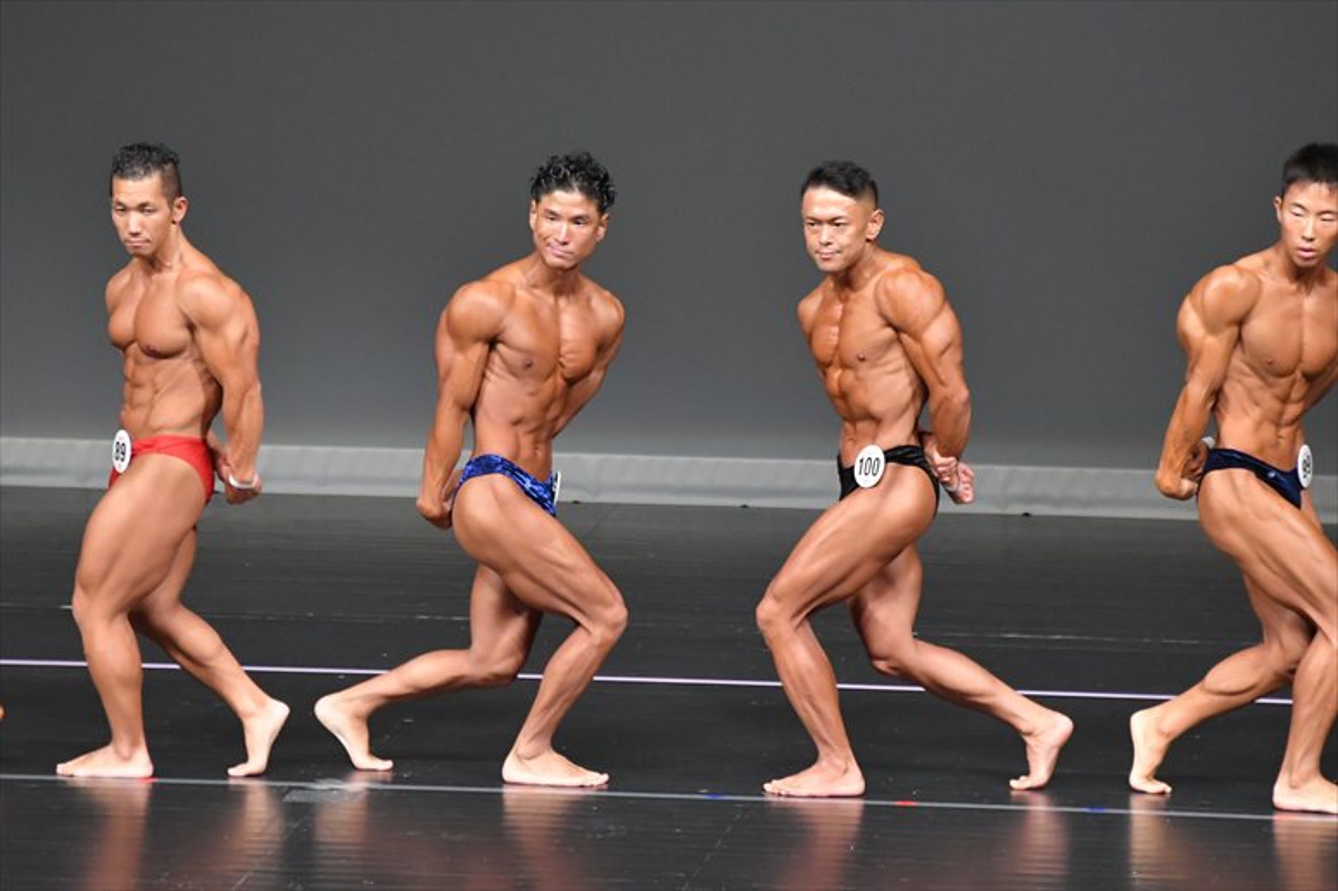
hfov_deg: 6.0
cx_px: 669
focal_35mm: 345
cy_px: 446
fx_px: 12816
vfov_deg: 4.0
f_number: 5.6
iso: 5000
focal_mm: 230
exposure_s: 1/400
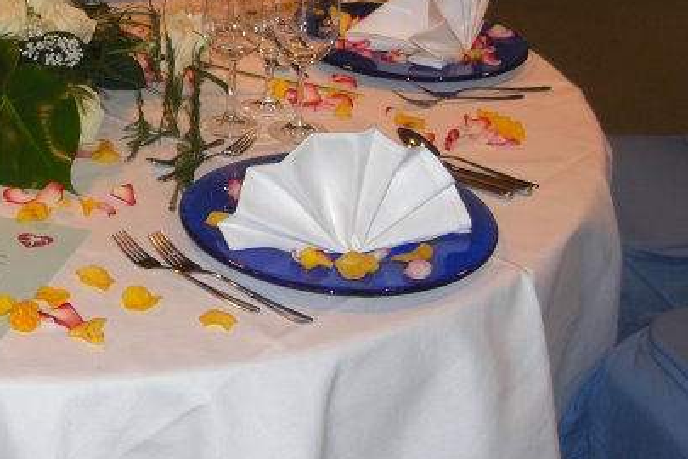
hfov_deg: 25.2
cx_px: 65
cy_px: 117
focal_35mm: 78
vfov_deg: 17.4
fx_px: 1491
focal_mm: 7.9
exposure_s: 1/60
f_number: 2.8
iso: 100
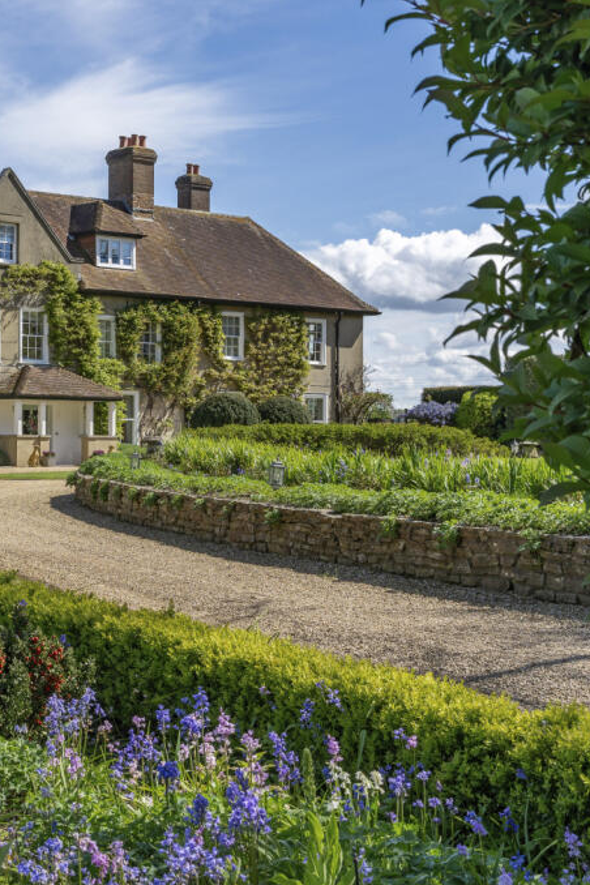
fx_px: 1598
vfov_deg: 31.0
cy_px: 444
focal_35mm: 65
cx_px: 60
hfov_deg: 20.5
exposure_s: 1/200
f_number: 11
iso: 160
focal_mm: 43
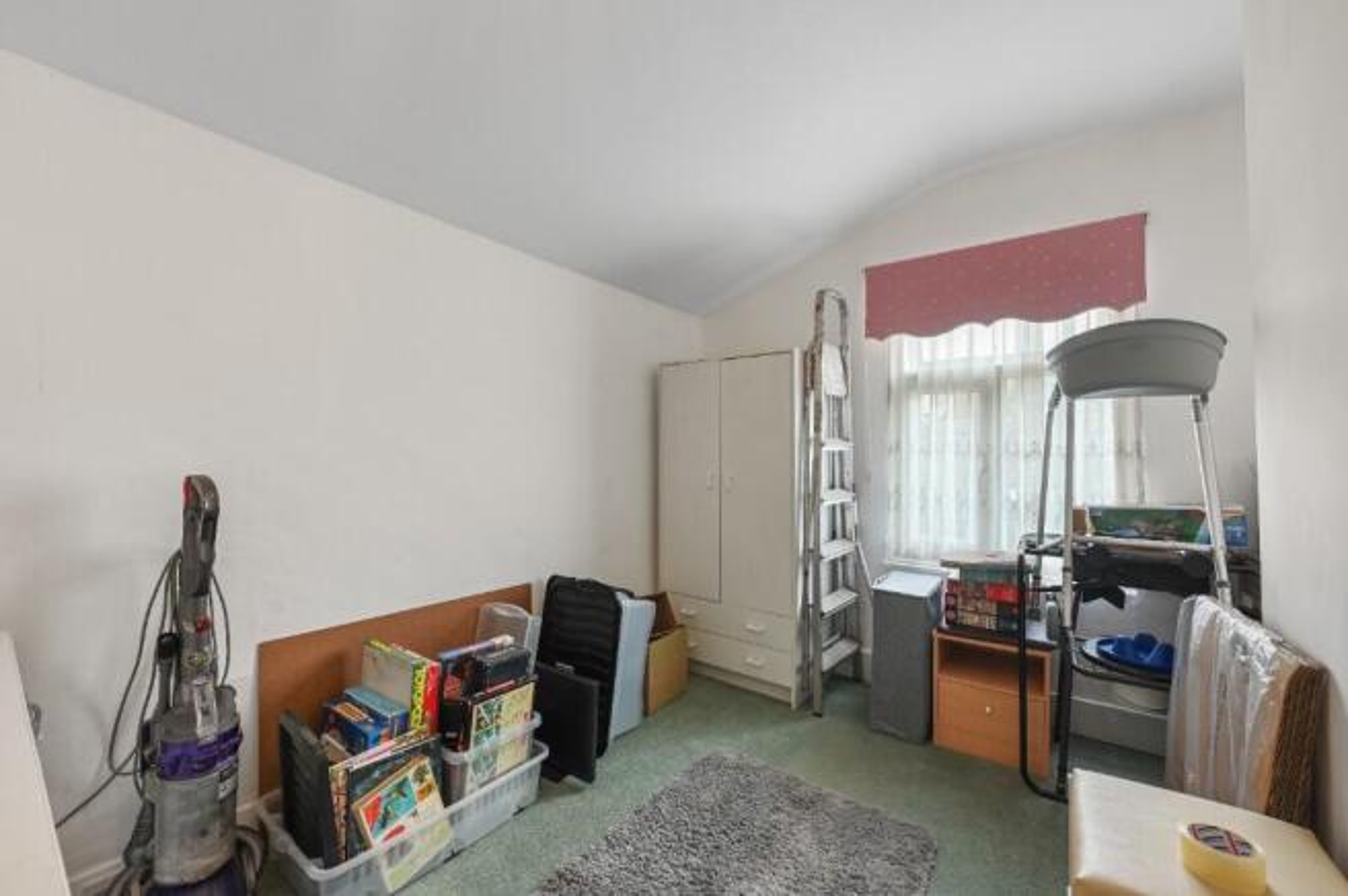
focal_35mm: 14
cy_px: 448
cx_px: 674
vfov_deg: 81.1
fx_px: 524
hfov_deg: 104.3
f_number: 8
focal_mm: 14
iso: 400
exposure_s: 2
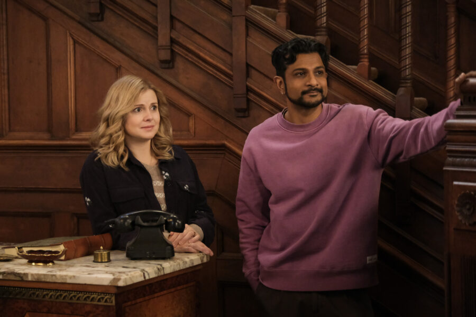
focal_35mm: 83
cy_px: 158
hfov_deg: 24.5
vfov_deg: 16.5
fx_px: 1097
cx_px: 238
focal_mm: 55
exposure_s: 1/80
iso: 8000
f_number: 2.8
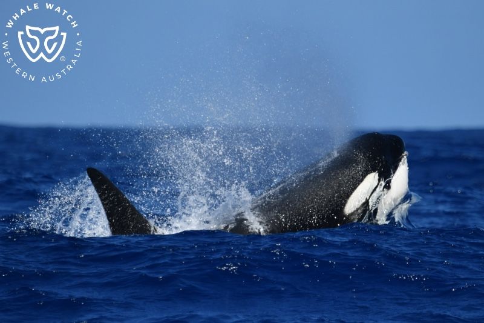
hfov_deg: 4.1
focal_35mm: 500
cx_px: 242
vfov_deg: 2.7
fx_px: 6720
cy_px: 162
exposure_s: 1/8000
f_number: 6.3
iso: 800
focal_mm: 500
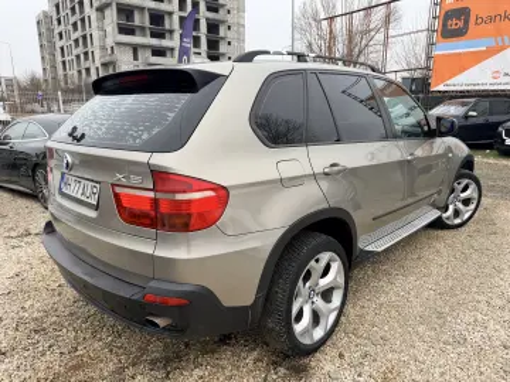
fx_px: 354
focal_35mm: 24
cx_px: 255
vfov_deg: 56.8
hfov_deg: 71.6
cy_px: 191
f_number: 1.78
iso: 64
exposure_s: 1/185
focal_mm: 6.76
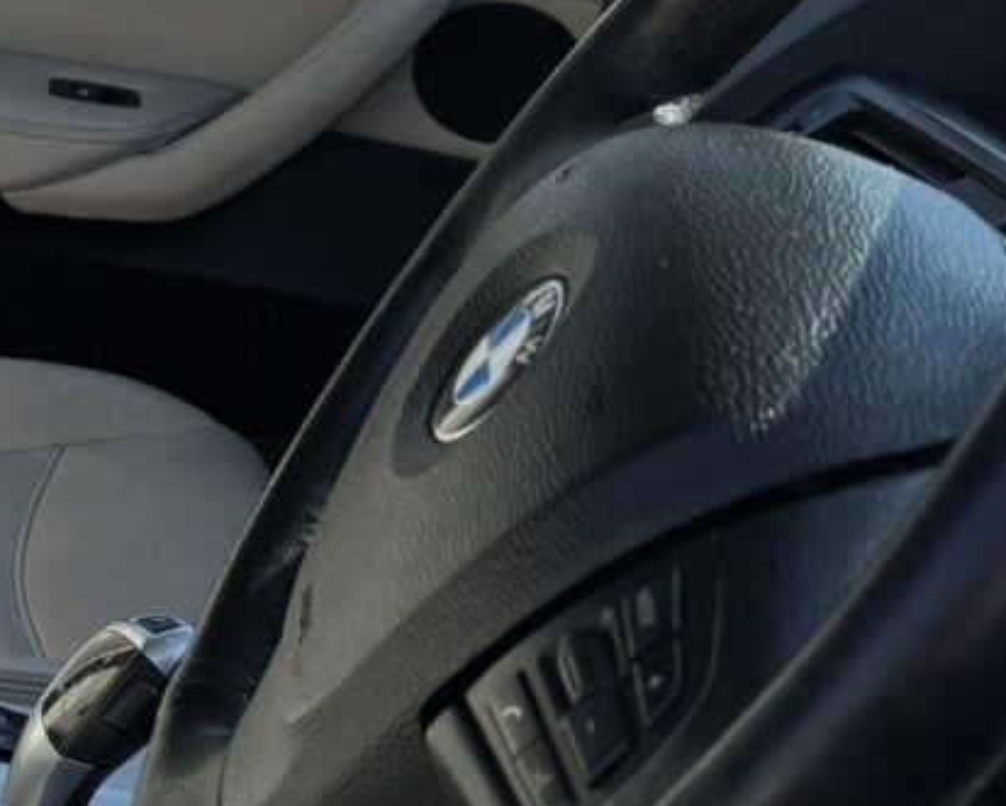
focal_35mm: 85
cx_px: -794
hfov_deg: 18.0
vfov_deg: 18.1
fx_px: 2533
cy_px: 332
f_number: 1.78
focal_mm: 6.76
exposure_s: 1/2415
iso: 80
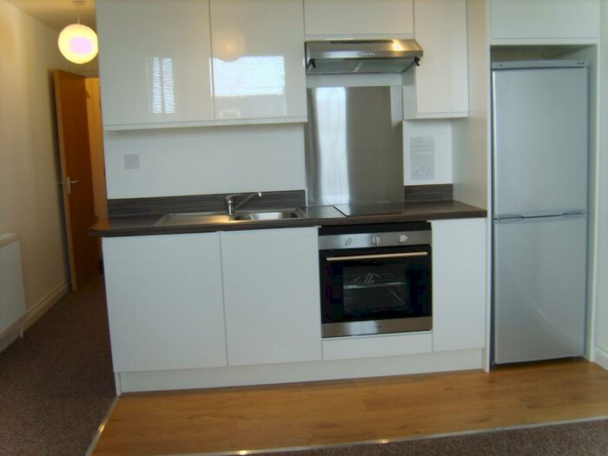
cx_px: 304
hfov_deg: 52.6
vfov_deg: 40.7
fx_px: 615
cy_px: 228
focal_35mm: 35
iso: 50
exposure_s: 1/45
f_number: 2.8
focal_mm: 7.4
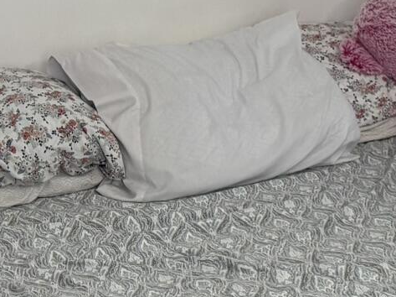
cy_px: -110
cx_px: 105
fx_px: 1189
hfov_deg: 18.8
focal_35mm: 104
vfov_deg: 13.6
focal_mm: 6.76
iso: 400
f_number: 1.78
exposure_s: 1/60
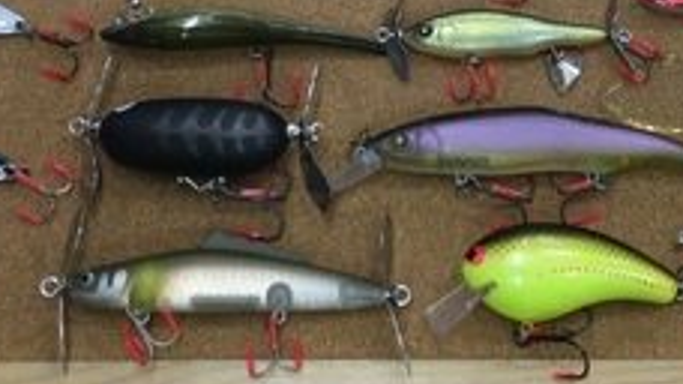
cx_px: 425
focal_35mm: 89
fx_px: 1611
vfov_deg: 12.8
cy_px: -204
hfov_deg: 23.9
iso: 32
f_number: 2.4
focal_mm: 3.3
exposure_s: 1/40
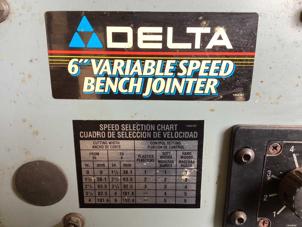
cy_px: 114
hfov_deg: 58.3
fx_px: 270
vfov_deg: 45.4
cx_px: 151
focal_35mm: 31
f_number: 2.4
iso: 80
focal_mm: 3.3
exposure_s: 1/50
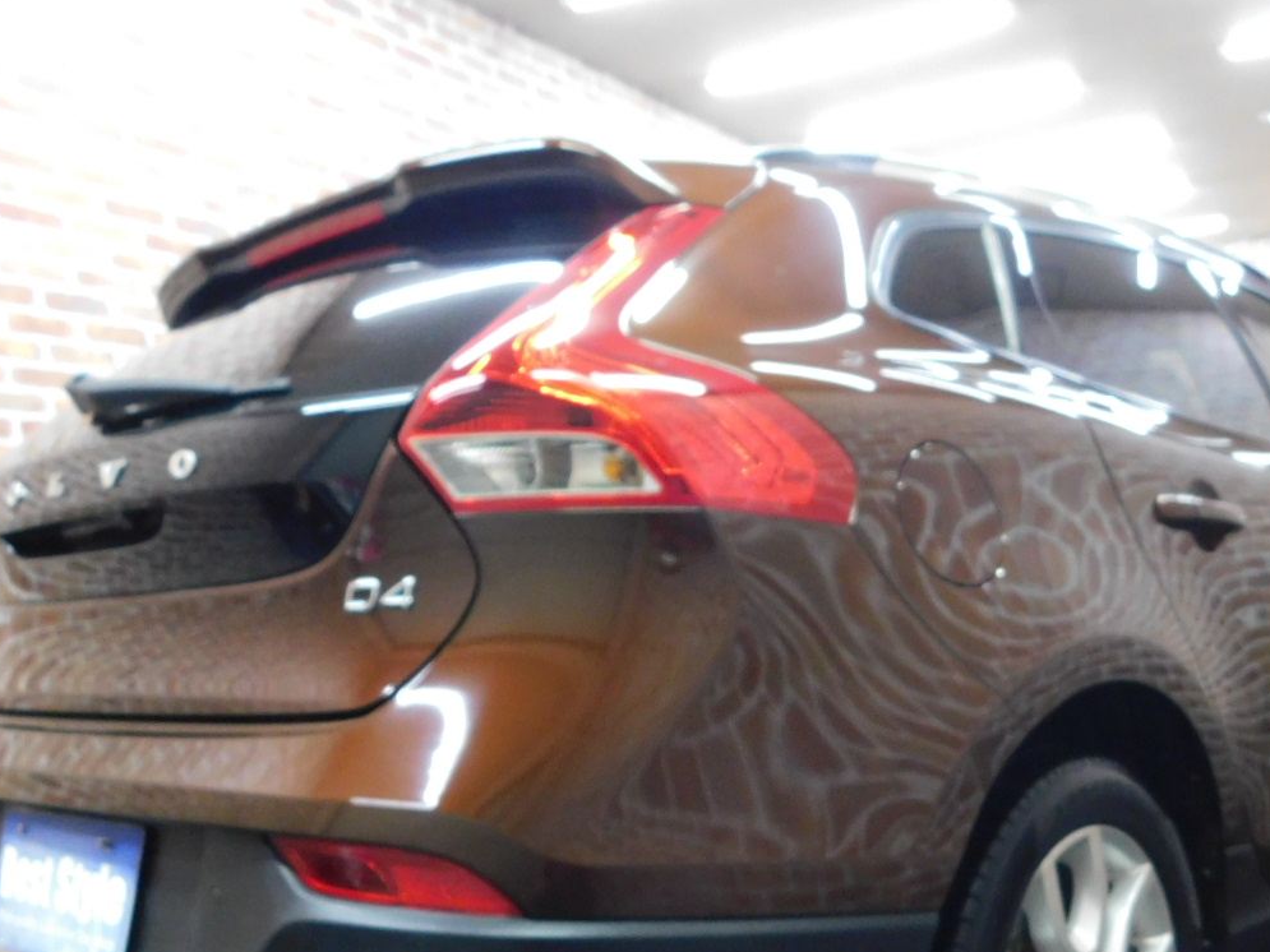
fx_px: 1357
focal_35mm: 37
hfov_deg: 49.9
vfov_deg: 37.3
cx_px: 757
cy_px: 757
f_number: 3
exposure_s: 1/13
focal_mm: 4
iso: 400
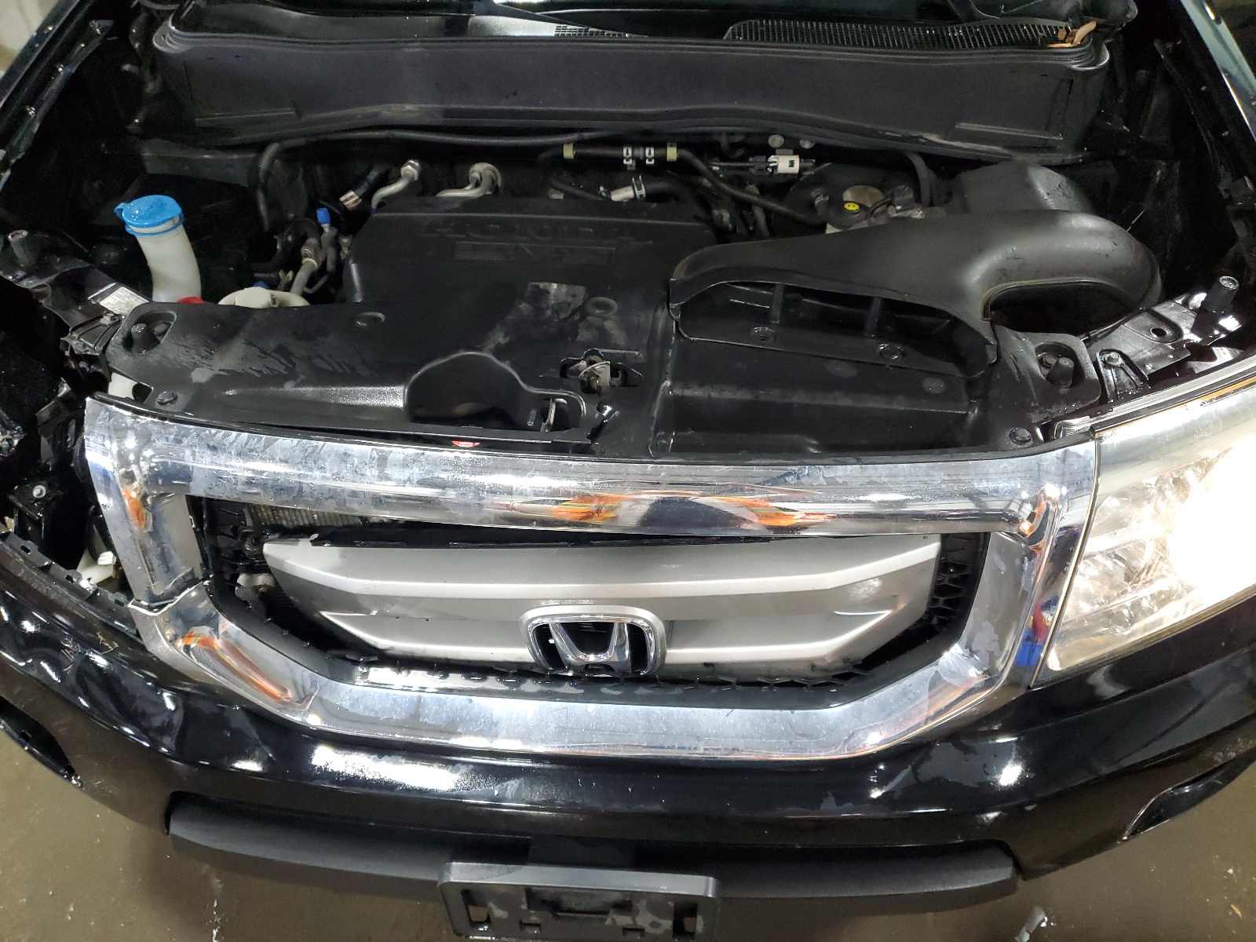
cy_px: 471
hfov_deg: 67.3
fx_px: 943
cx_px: 628
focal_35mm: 26
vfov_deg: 53.1
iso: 324
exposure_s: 1/60.2
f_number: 1.5
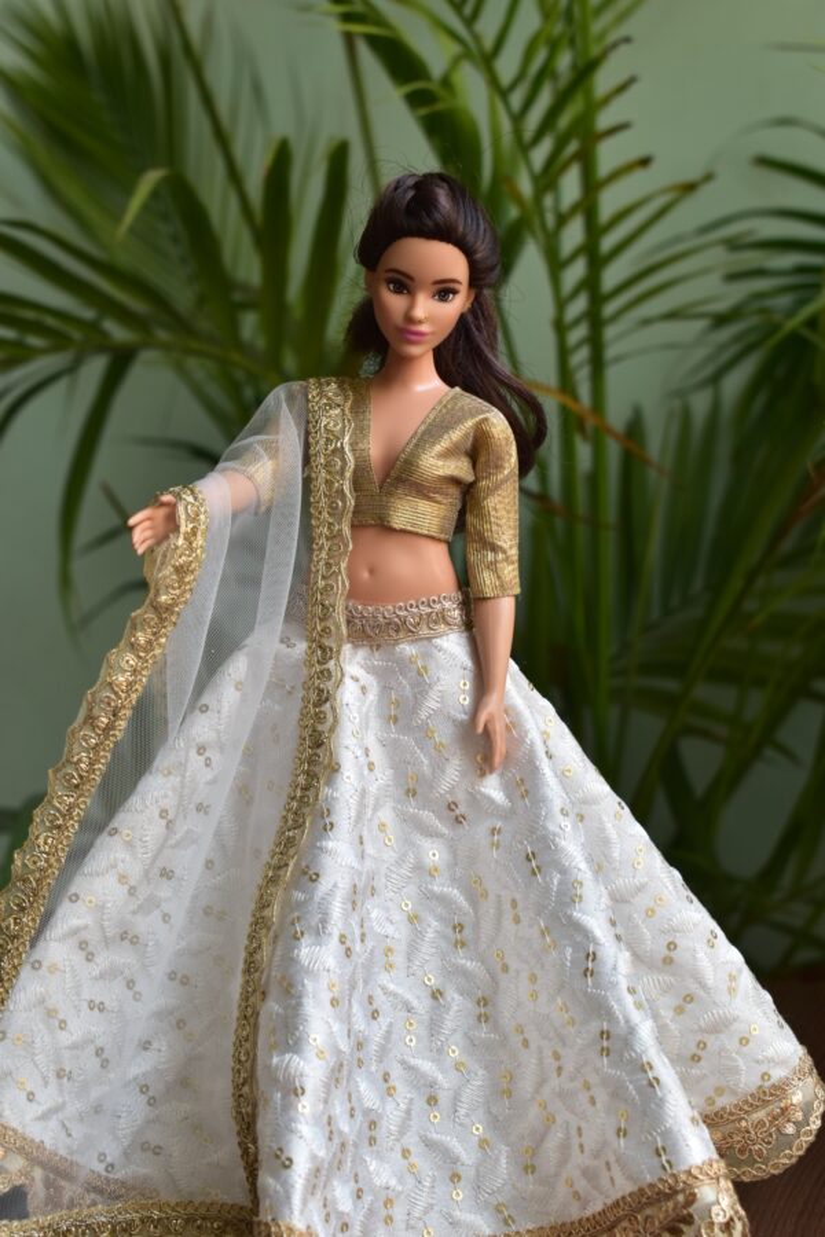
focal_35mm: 72
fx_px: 2475
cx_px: 412
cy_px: 618
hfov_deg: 18.9
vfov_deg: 28.1
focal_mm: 48
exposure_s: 1/80
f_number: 7.1
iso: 400
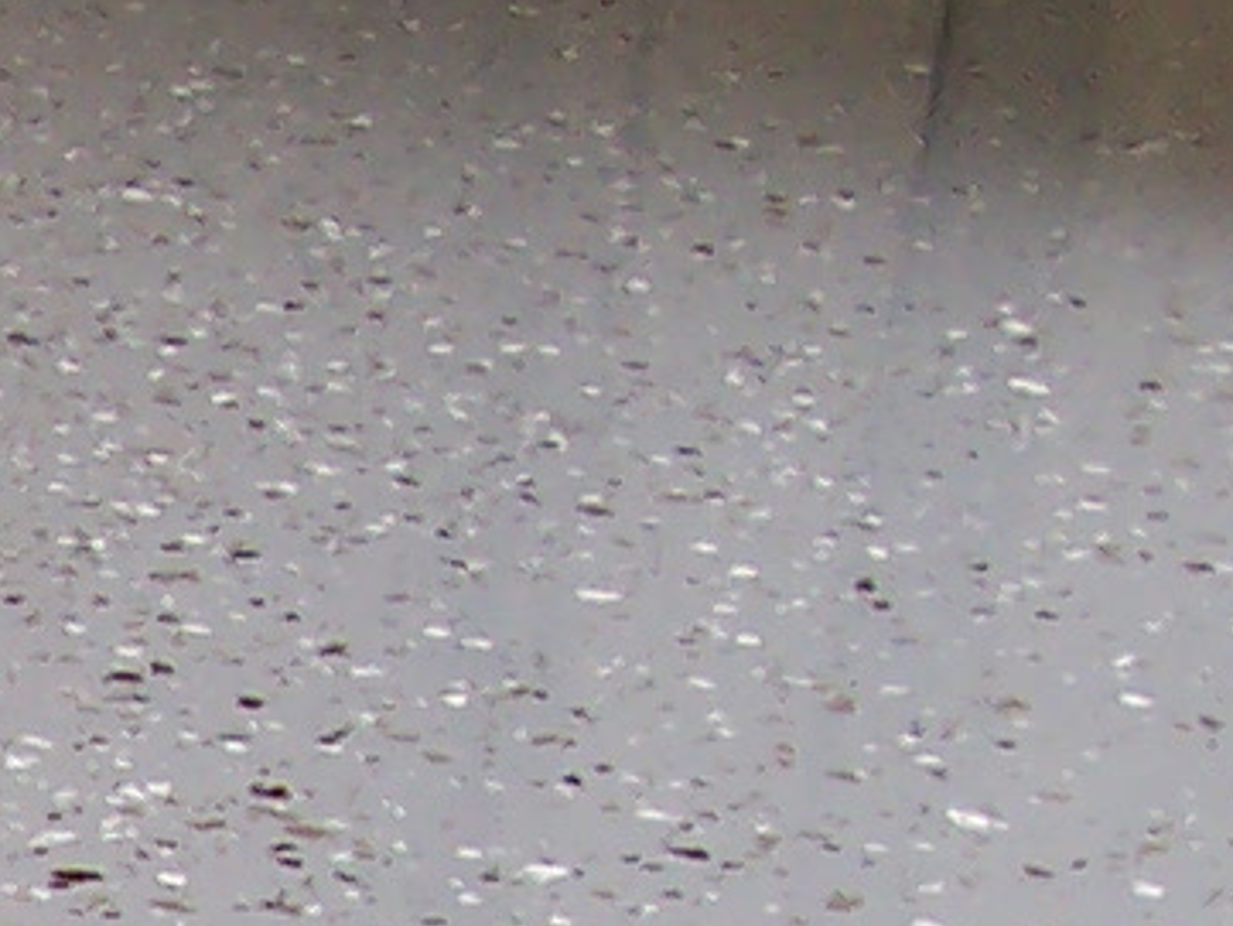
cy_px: 2423
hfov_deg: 8.8
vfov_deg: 6.7
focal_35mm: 208
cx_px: -1561
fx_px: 7411
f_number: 2.8
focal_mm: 5.6
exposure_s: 1/125
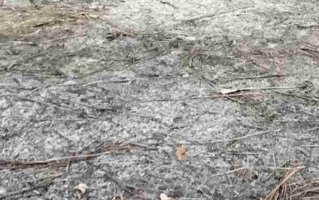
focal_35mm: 155
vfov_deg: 7.4
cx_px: 553
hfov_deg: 12.5
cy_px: -422
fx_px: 1348
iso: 32
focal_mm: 3.99
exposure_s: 1/30
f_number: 1.8
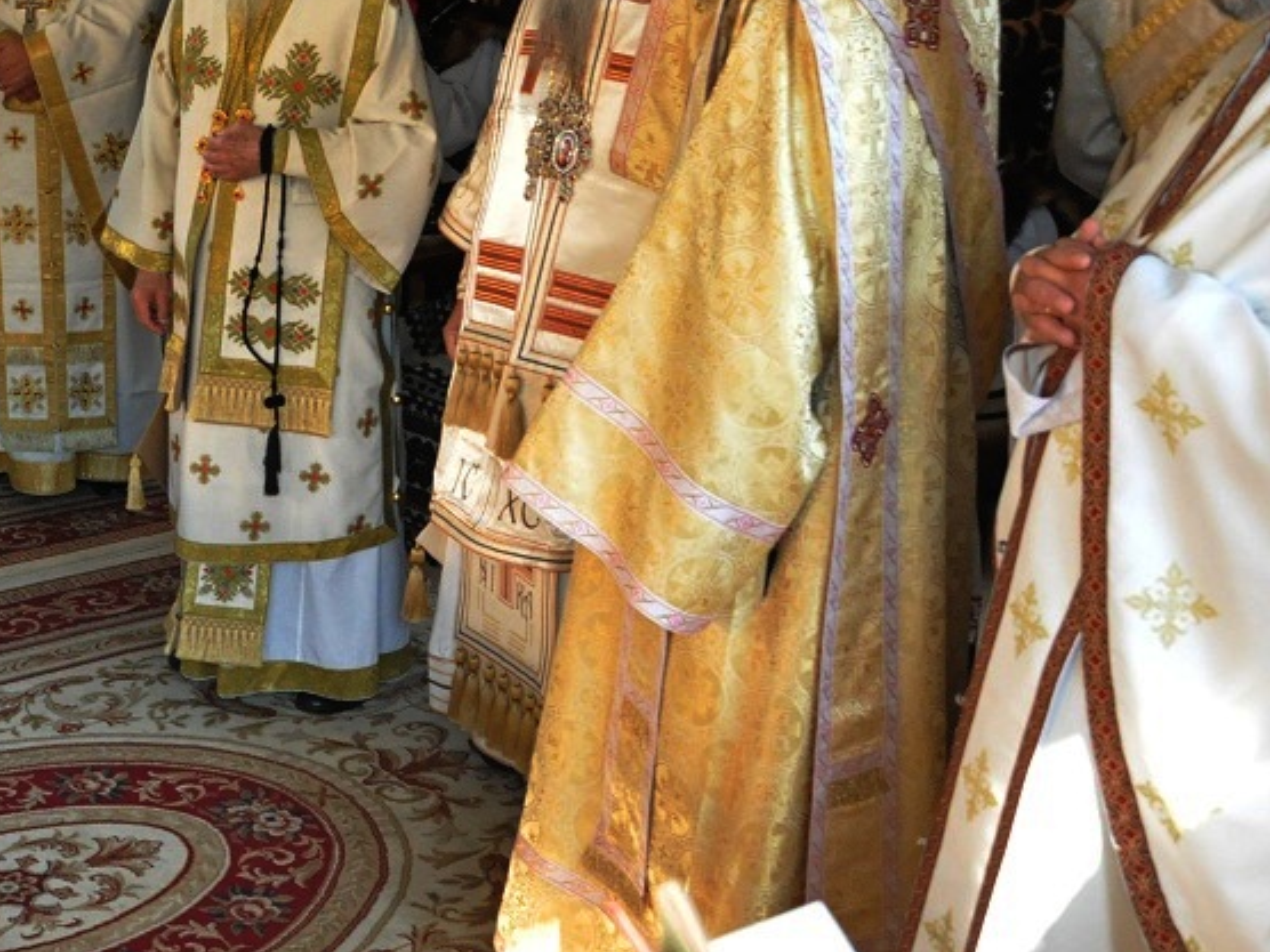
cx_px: -62
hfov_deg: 31.2
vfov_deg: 26.0
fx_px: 2055
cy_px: 314
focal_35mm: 56
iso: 3200
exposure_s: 1/640
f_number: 6.3
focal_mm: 18
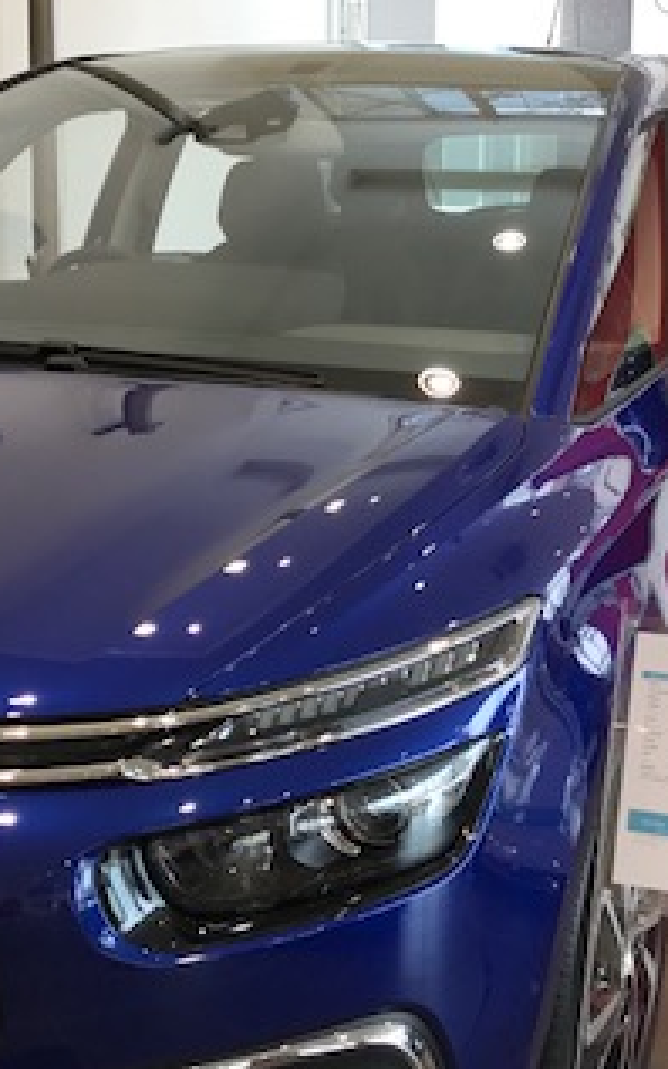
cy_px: 529
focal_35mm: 60
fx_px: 1748
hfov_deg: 21.5
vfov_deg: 34.0
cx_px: 449
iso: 25
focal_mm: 3.99
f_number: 1.8
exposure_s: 1/120
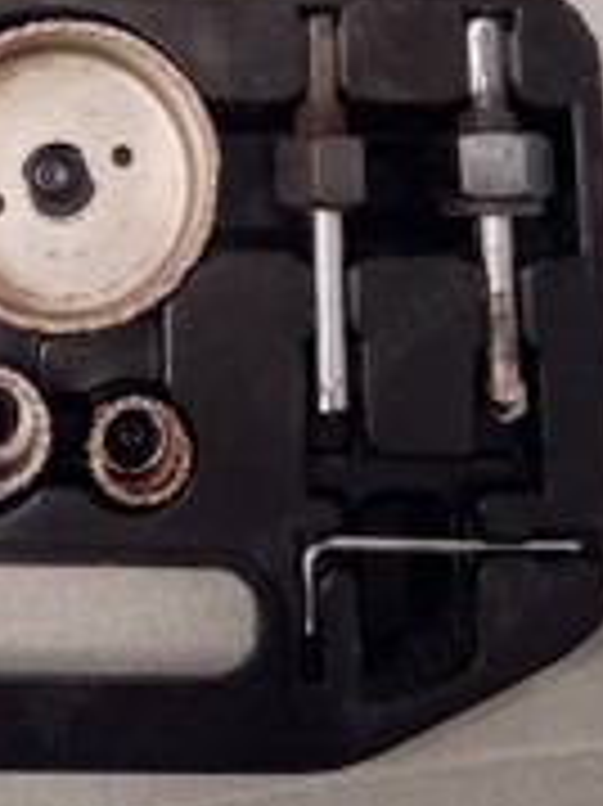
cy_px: 5
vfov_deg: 30.9
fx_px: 1349
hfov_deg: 24.2
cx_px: 9
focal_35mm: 58
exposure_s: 1/50
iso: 640
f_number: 1.8
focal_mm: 3.98
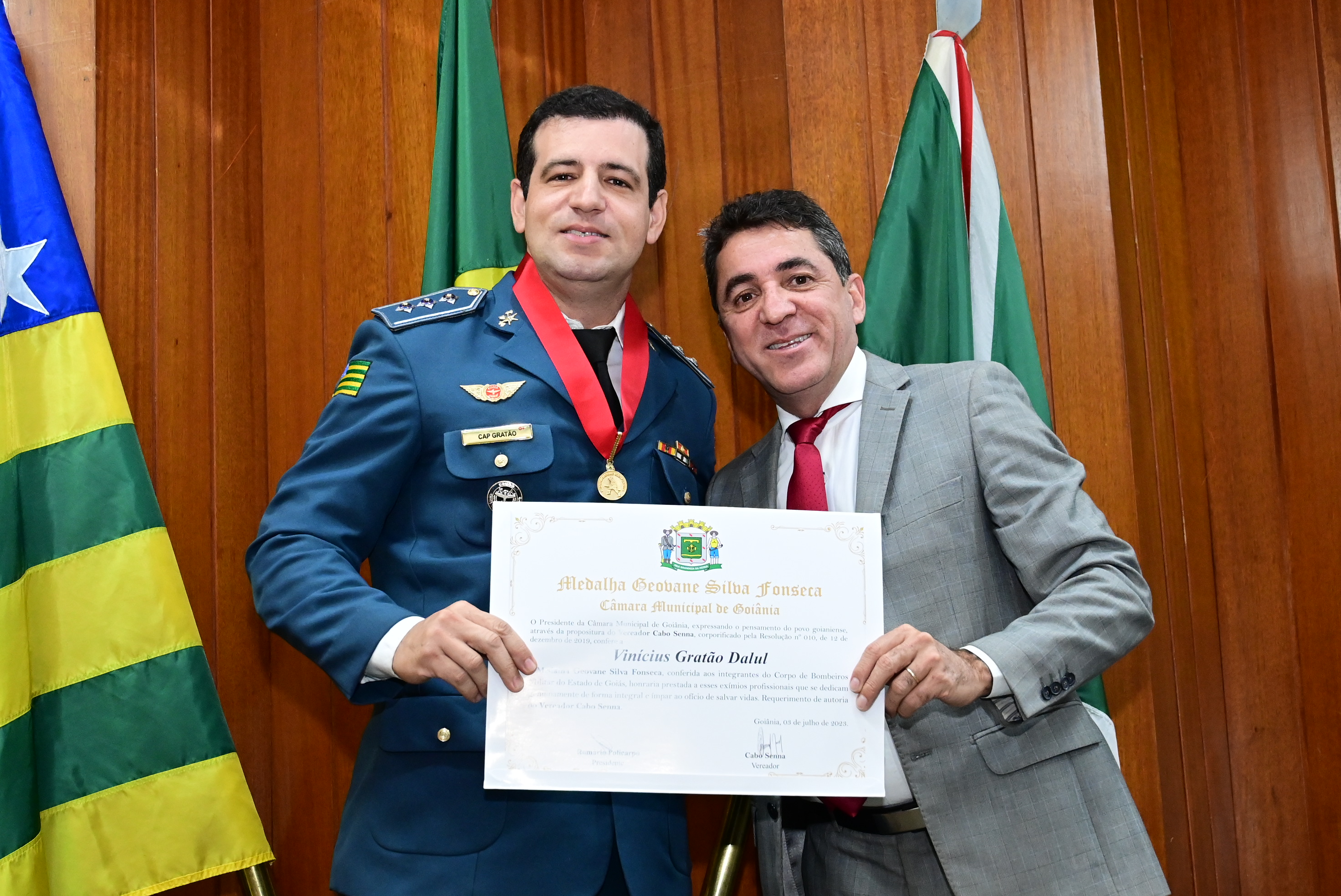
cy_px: 448
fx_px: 2274
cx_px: 670
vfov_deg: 22.3
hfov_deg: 32.9
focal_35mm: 61
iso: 4000
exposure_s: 1/125
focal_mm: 41
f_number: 4.5
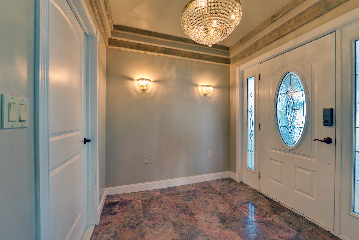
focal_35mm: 14
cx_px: 180
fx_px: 140
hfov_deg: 104.2
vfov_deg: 81.2
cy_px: 120
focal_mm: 14
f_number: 9
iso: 640
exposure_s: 1/30
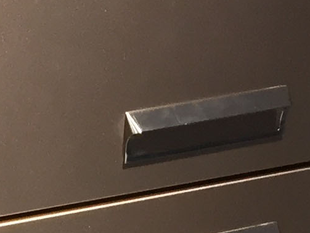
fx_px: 1685
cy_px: 698
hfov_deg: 10.3
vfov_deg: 7.1
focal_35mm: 188
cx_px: -97
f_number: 2.2
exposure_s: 1/33
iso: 32
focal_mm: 4.15
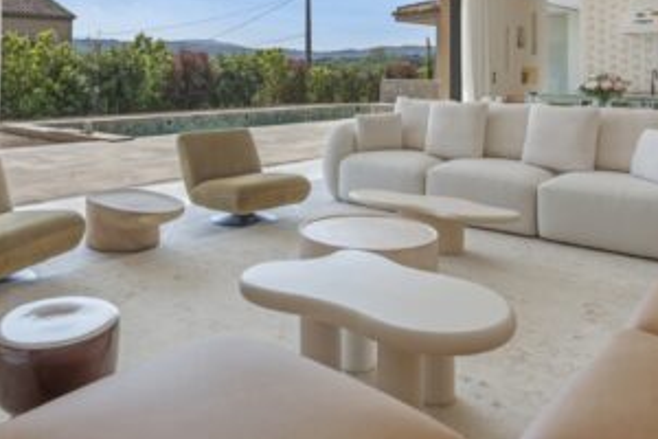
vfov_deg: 39.1
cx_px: 270
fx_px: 585
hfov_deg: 58.3
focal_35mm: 32
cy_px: 72
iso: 200
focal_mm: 16
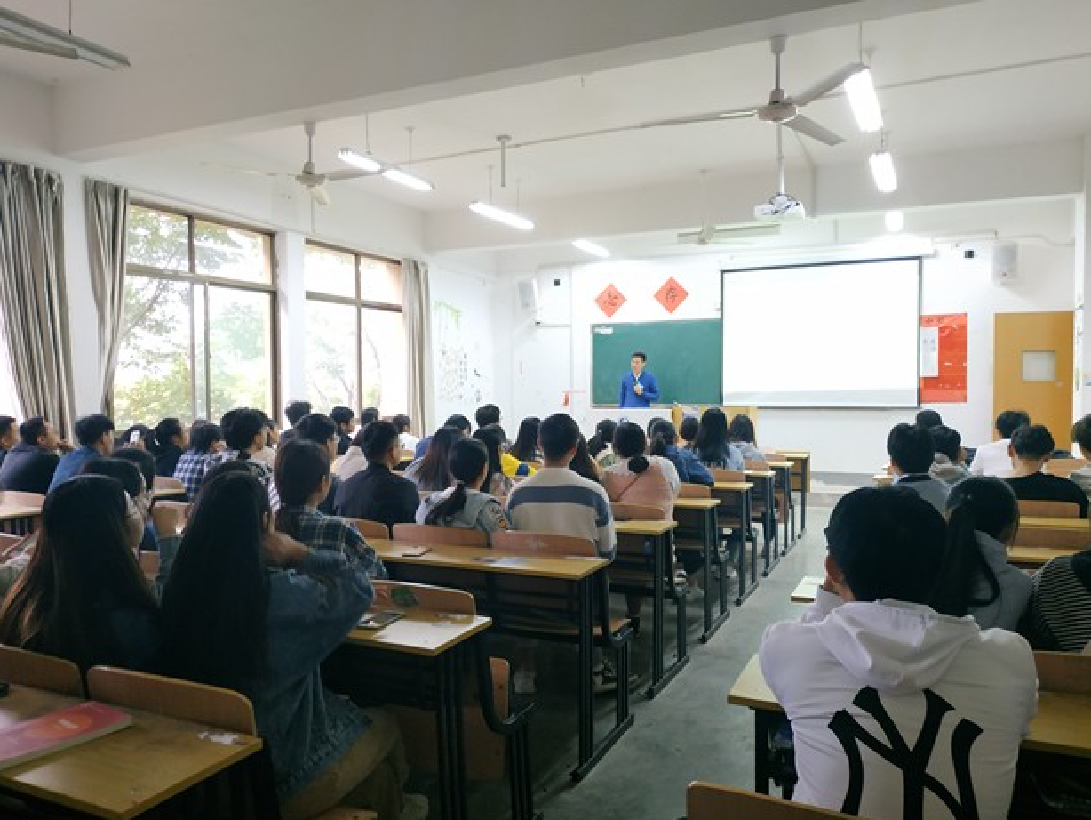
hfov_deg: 69.4
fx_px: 788
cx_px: 544
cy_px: 414
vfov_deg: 54.9
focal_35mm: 25
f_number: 1.9
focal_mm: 3.94
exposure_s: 1/20
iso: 400
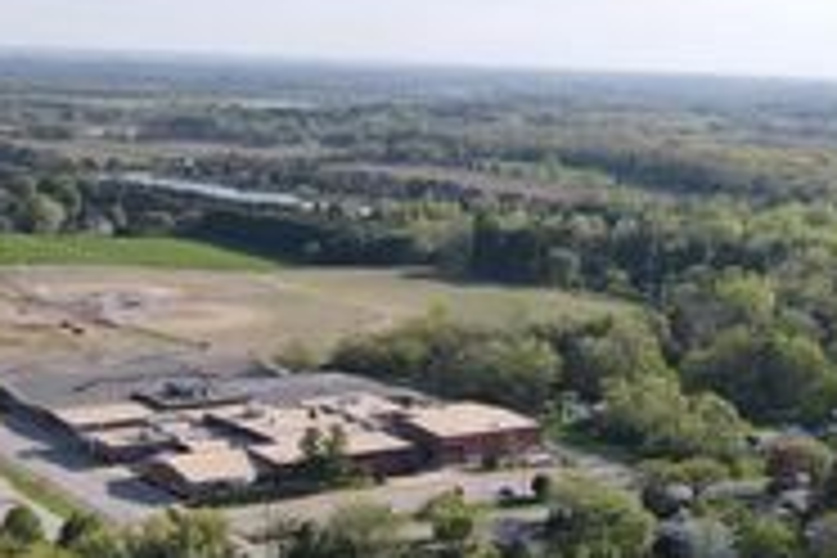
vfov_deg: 19.4
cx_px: 580
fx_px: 1558
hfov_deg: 29.8
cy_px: 632
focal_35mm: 67
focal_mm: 4.5
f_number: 2.8
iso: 100
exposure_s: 1/500
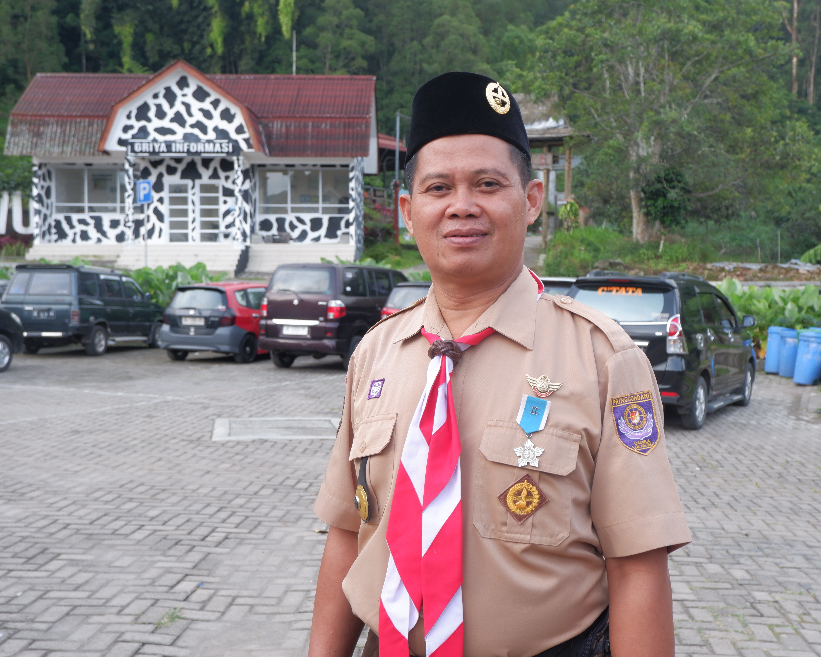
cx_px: 480
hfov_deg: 44.6
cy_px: 332
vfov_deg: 36.5
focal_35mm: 41
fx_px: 996
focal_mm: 24.2
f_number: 5
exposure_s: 1/180
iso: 400
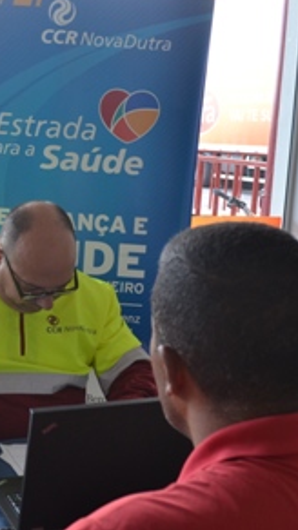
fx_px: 745
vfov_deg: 39.2
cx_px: 82
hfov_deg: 22.4
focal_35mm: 53
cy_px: 260
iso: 400
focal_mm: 22
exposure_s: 1/40
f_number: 4
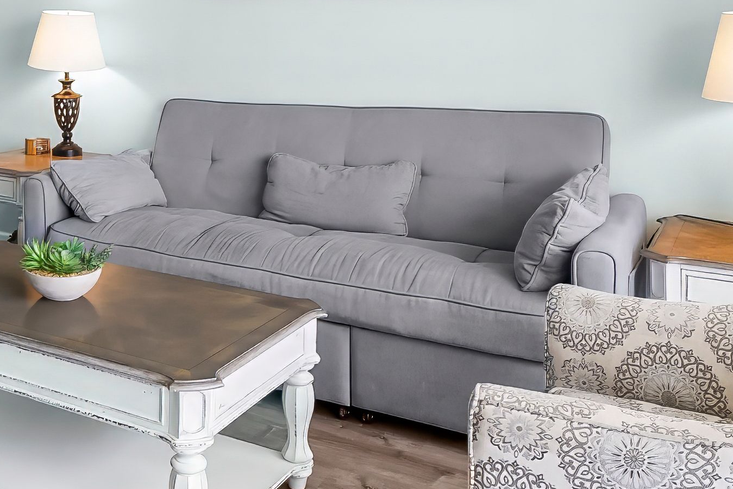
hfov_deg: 42.5
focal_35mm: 44
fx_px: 896
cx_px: 148
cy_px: 9
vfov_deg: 28.8
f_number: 8
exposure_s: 1/13
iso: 400
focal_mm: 14
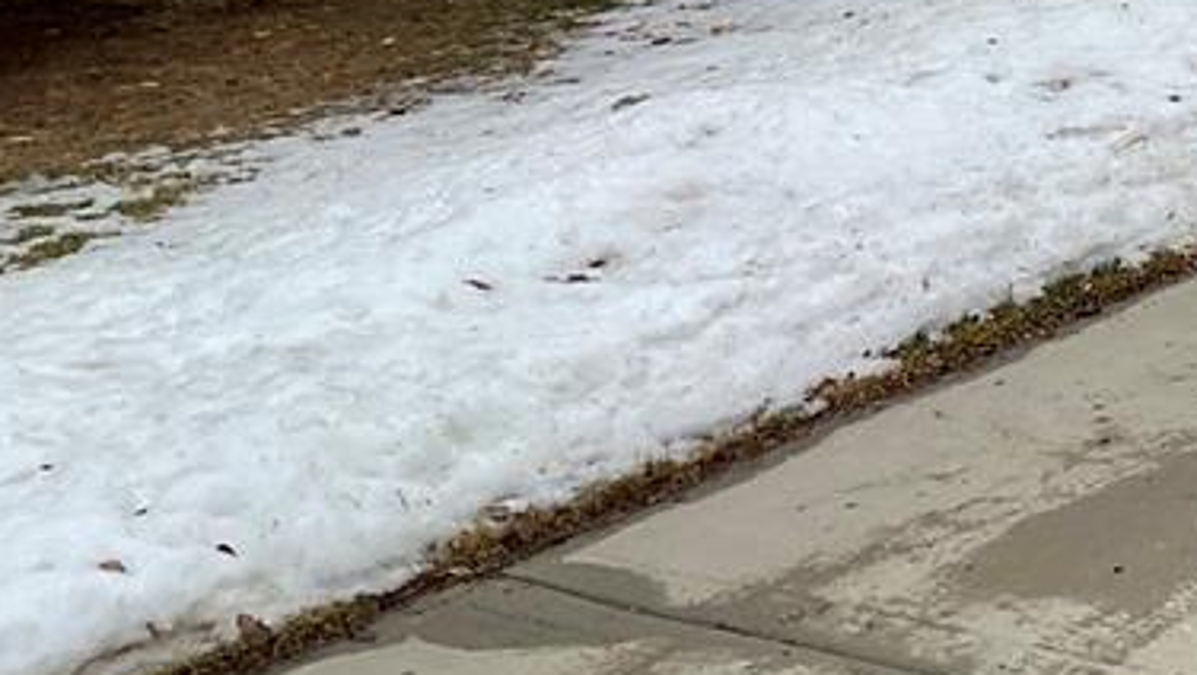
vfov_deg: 13.5
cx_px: 1598
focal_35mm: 86
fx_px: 2731
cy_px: -253
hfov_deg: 22.0
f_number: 1.8
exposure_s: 1/397
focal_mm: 3
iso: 16
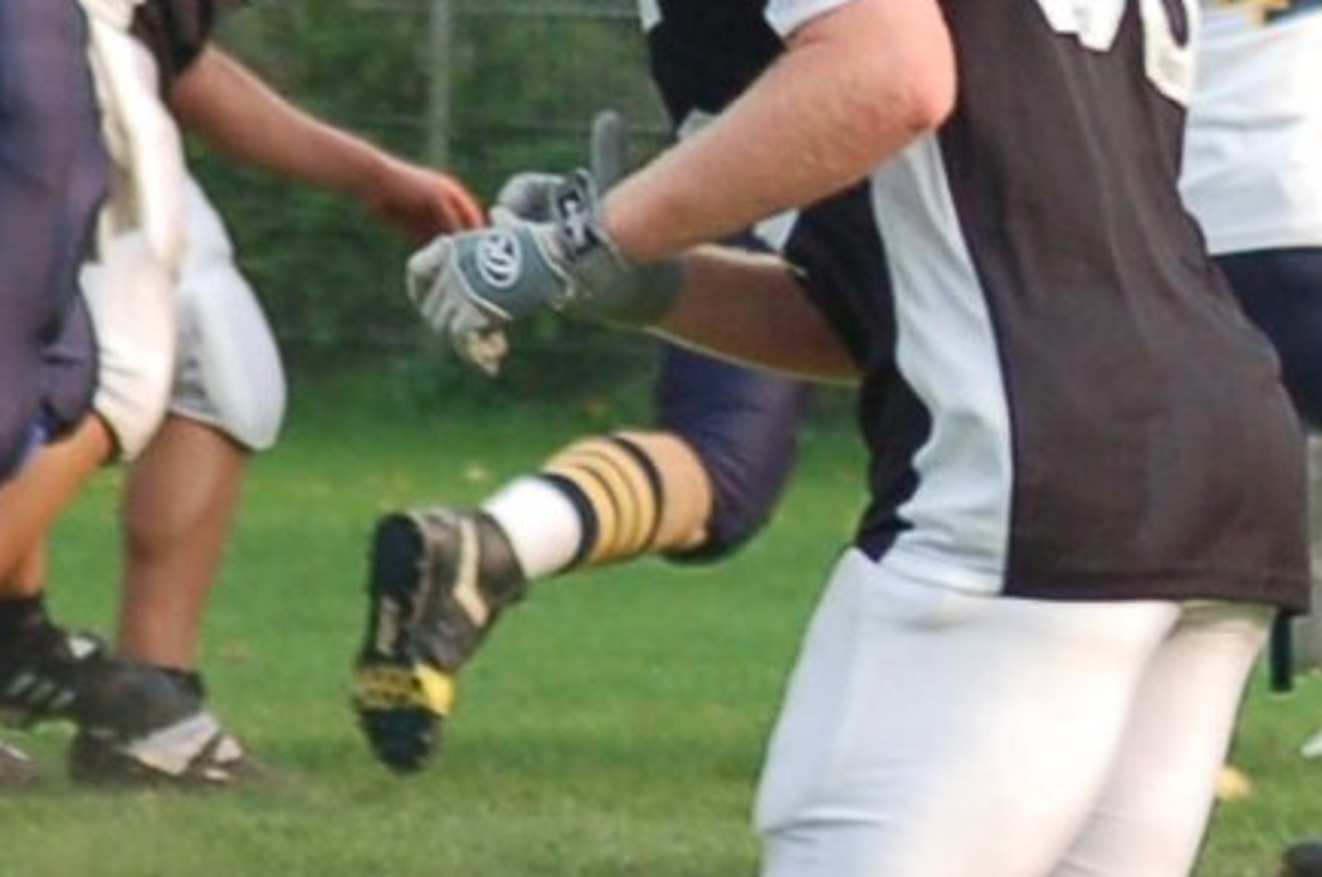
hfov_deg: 2.5
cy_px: -18
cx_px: 2489
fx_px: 30654
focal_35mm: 836
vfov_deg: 1.6
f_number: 4.2
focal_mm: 110
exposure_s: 1/1000
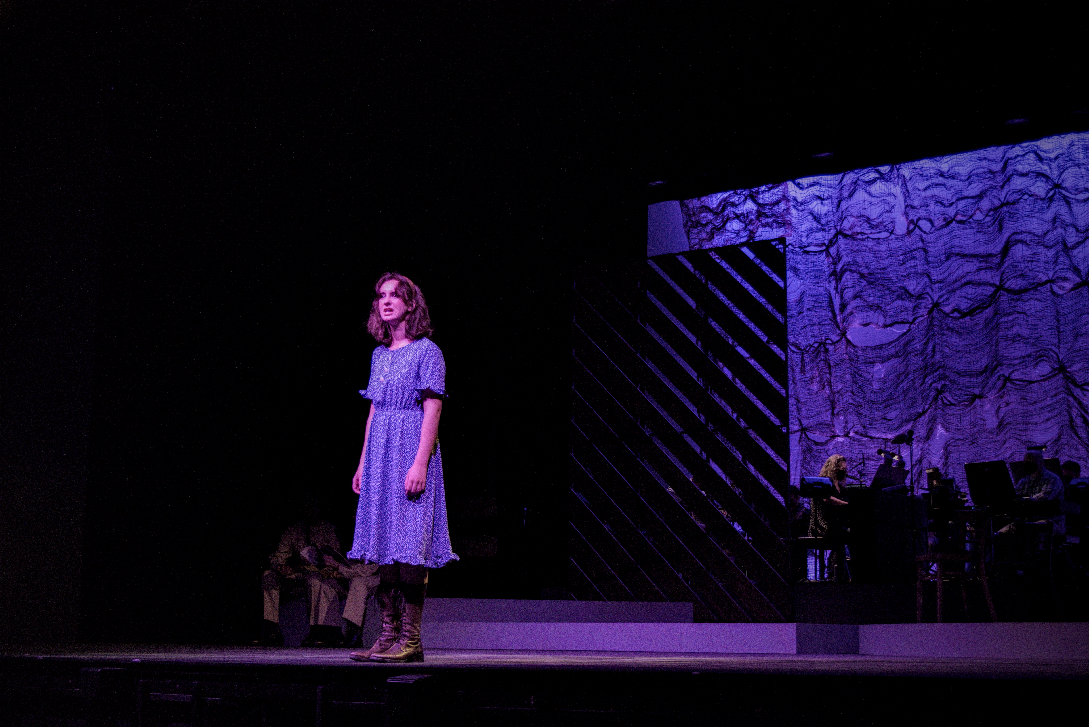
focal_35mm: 51
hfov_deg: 38.9
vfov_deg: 26.5
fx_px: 1543
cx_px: 544
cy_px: 364
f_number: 5.6
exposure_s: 1/160
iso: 4000
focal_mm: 34
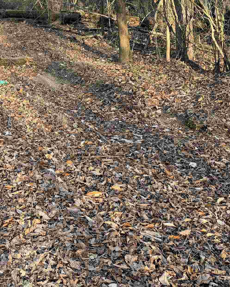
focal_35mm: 58
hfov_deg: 25.7
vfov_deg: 31.4
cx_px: 41
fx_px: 493
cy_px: 47
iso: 100
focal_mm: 6.76
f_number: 1.78
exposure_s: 1/426
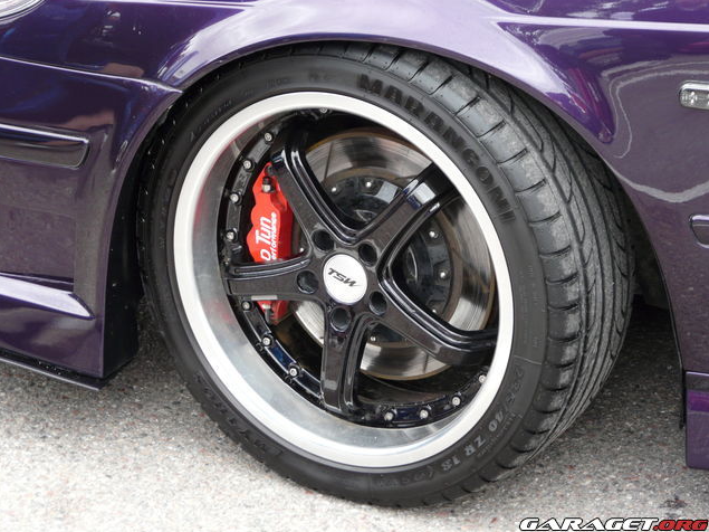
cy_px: 267
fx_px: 2478
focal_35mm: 121
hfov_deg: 16.3
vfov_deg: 12.2
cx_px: 354
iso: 125
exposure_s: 1/60
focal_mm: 19.7
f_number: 3.6
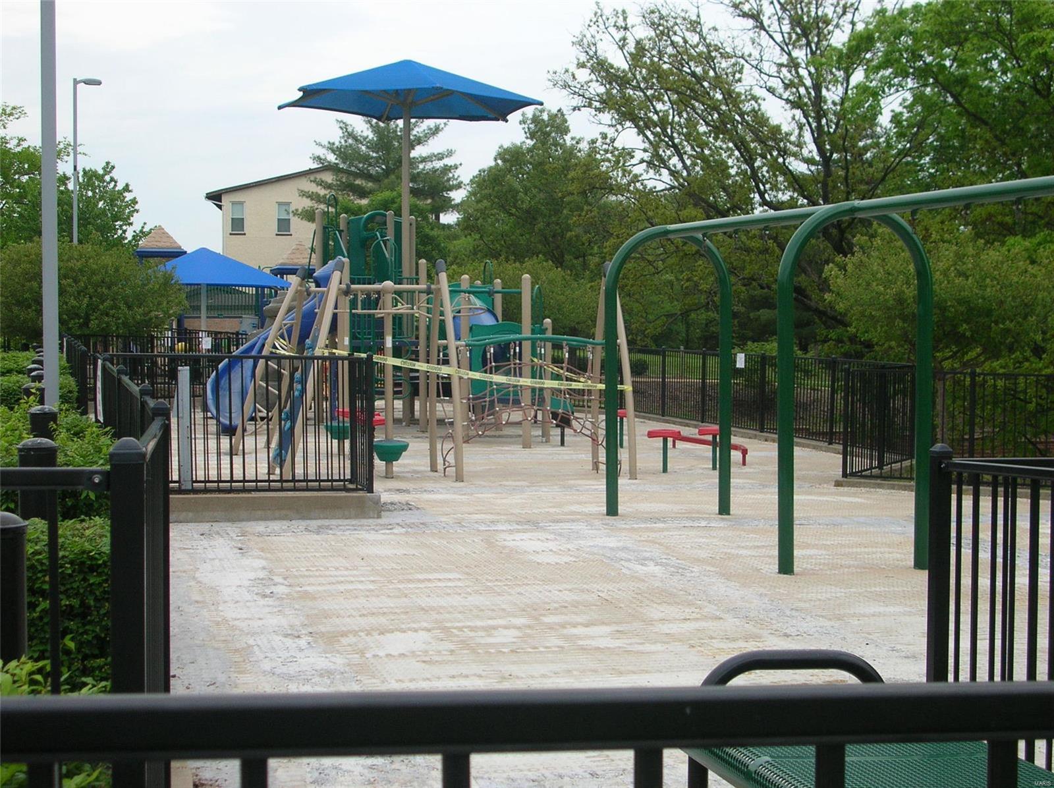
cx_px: 527
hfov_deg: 35.6
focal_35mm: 54
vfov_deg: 27.0
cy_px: 394
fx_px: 1642
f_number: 3.4
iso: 50
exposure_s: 1/596
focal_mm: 9.1
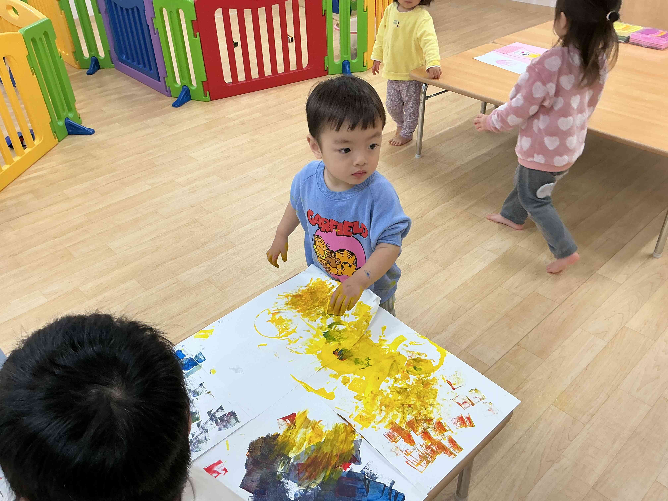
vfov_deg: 48.2
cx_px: 334
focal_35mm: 29
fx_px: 560
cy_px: 250
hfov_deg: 61.7
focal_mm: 3
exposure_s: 1/100
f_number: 1.8
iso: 40
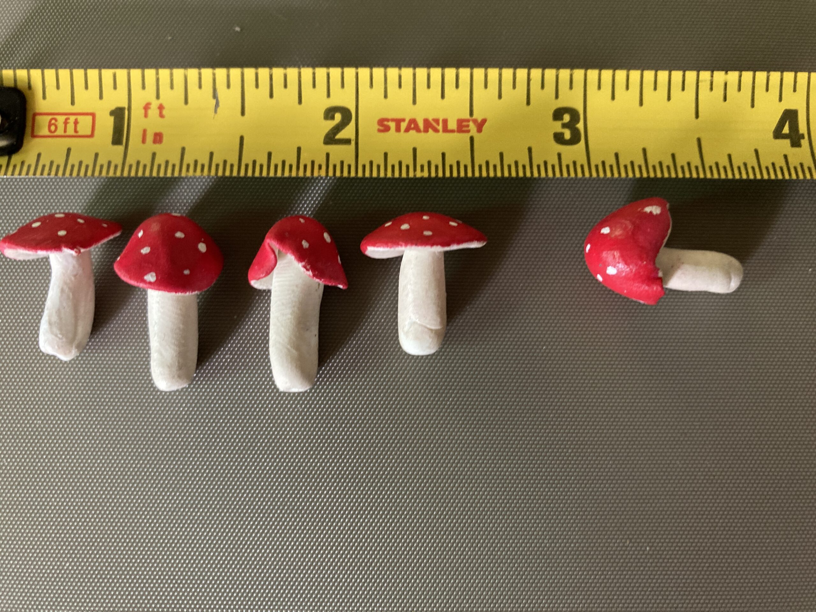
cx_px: 408
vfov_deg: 49.7
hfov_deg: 63.4
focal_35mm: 28
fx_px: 660
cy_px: 306
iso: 400
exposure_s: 1/30
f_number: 1.8
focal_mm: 3.99
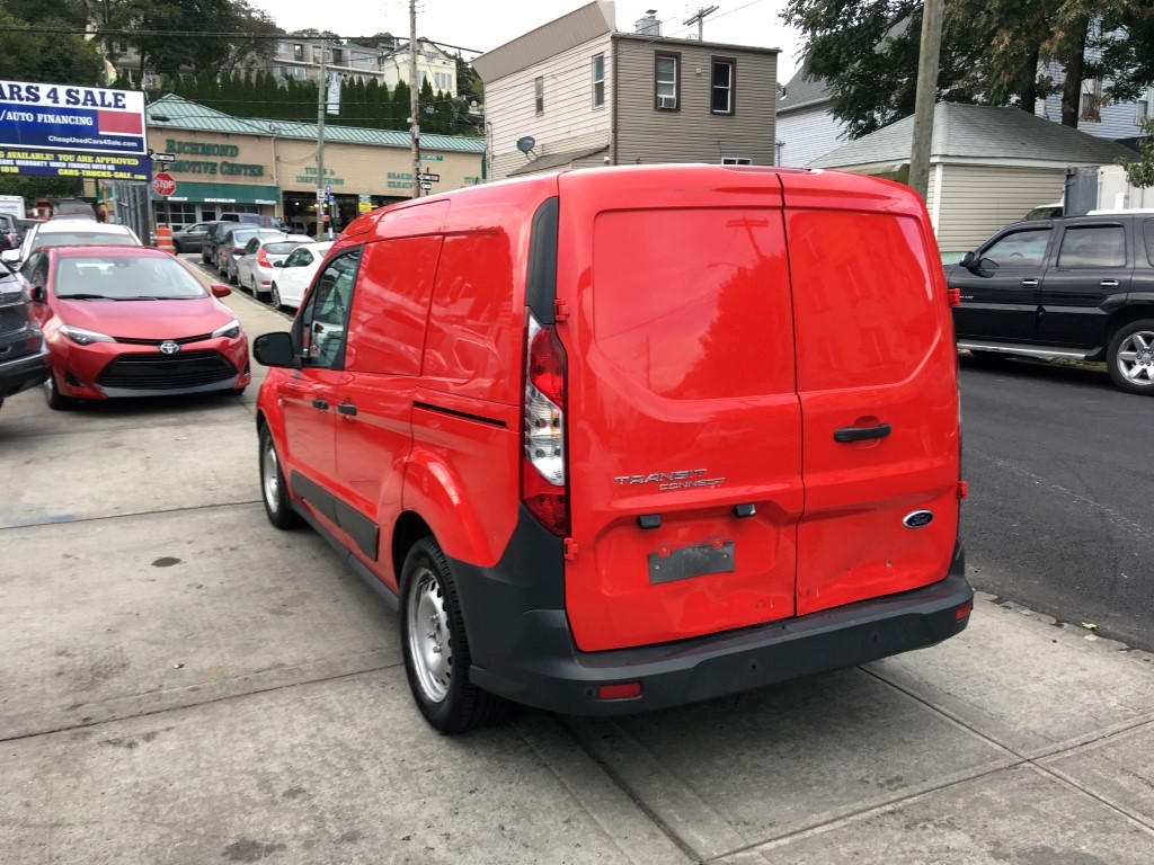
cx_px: 577
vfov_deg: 48.2
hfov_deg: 61.7
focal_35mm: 29
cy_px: 432
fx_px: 967
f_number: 2.2
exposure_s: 1/120
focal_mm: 4.15
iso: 32
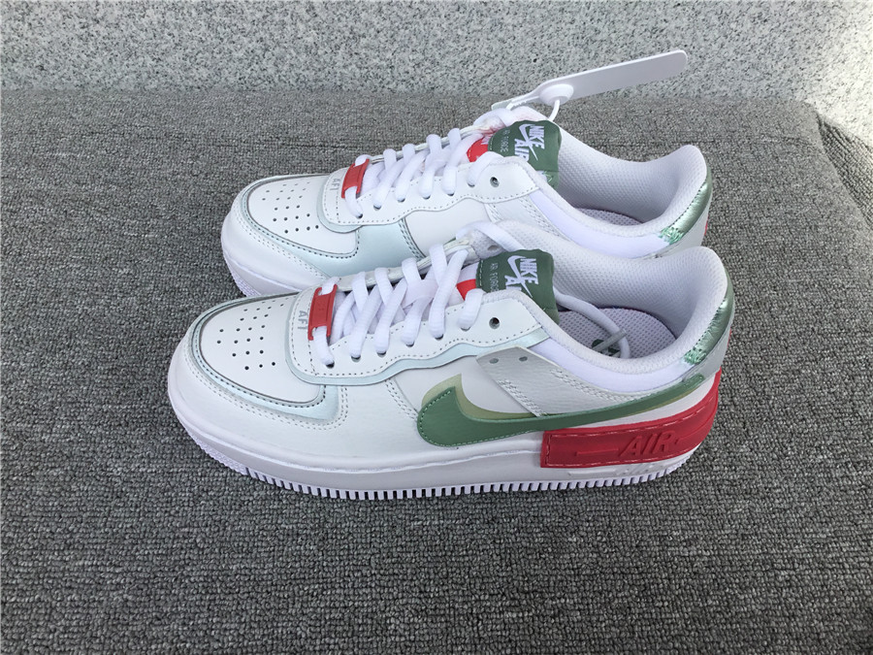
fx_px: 782
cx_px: 436
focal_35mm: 31
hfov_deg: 58.4
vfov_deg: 45.4
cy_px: 328
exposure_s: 1/840
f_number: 2.4
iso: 25
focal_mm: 3.3
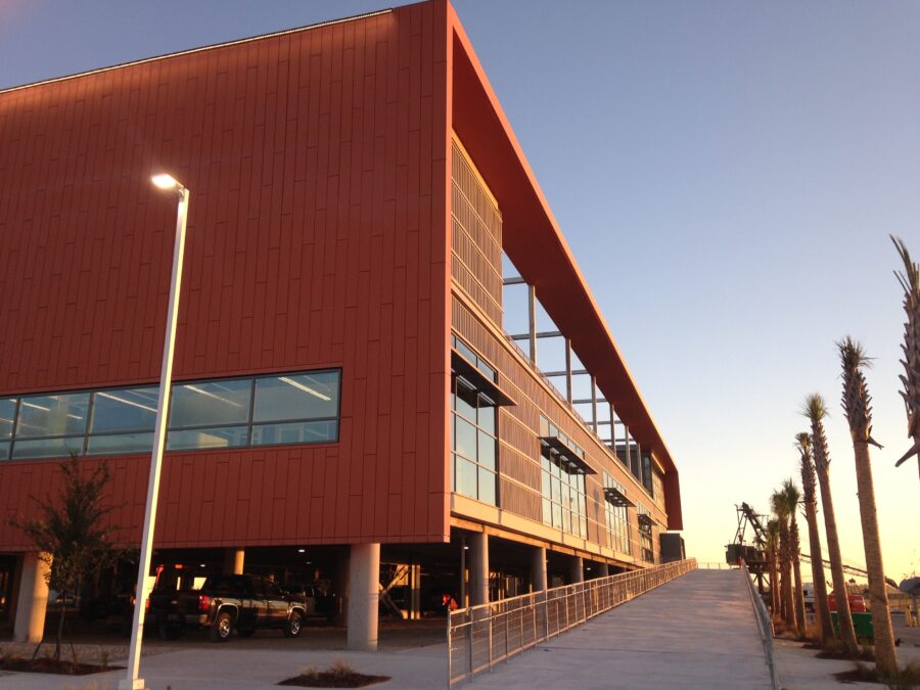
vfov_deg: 42.9
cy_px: 345
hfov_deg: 55.4
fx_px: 877
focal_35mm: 33
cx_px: 460
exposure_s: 1/254
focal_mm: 4.12
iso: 50
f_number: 2.4
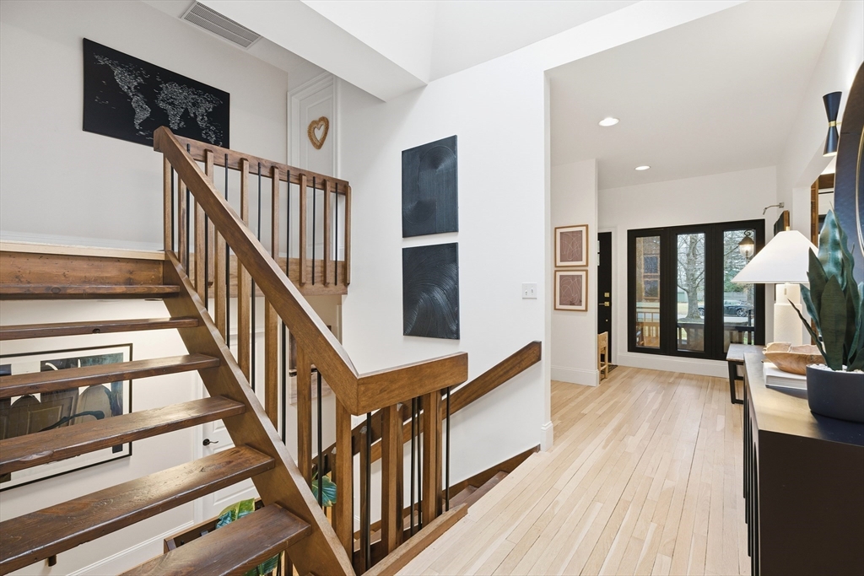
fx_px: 384
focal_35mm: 16
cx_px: 432
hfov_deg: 96.7
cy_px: 288
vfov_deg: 73.8
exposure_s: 1/80
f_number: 8
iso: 800
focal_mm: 16
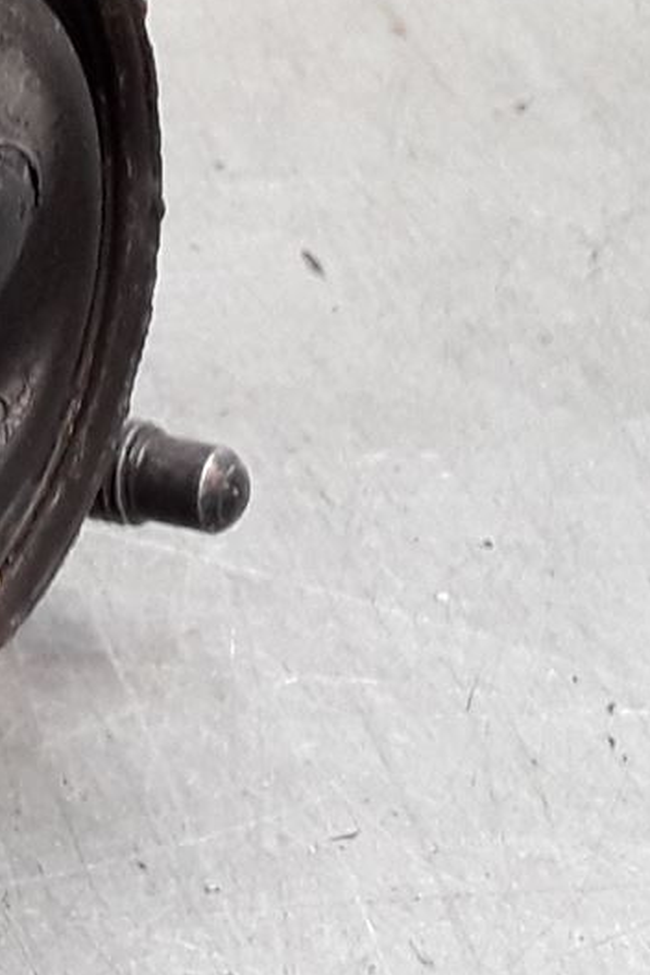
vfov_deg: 18.1
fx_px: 3060
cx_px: -480
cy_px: 358
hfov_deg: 11.4
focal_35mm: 113
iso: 64
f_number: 1.9
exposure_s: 1/50
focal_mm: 2.91
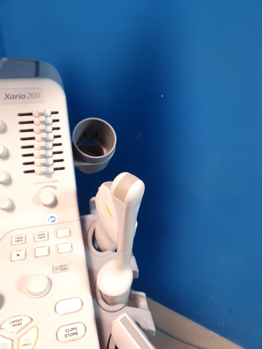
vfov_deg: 67.3
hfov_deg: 53.1
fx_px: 262
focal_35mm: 26
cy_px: 174
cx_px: 131
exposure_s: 1/33
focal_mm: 4.3
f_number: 2.4
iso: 250
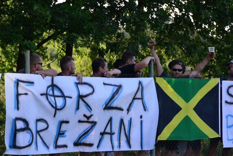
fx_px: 1230
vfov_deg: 7.2
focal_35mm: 190
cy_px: 78
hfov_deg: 10.8
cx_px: 116
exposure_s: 1/400
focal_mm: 190
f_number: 10
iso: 2000
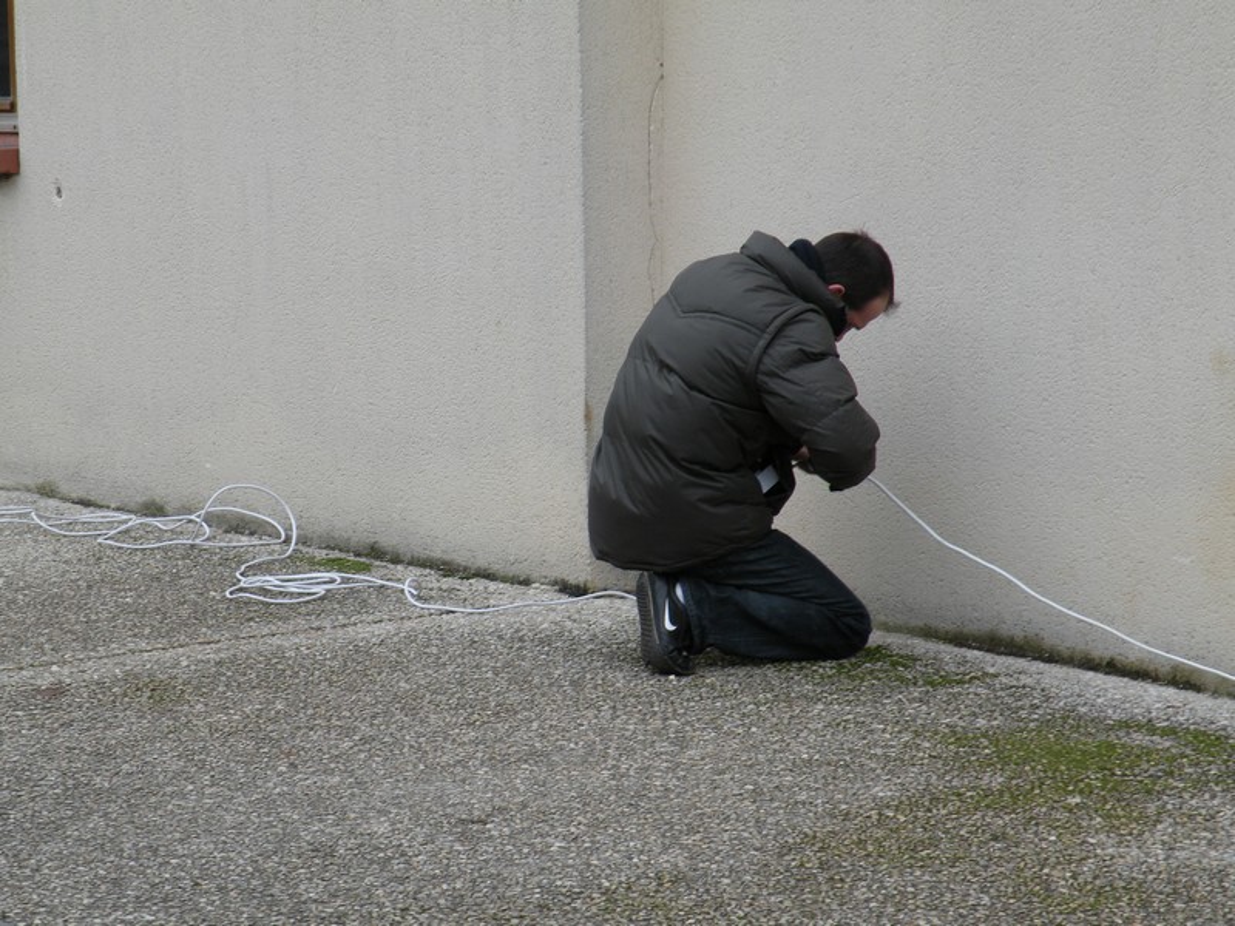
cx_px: 618
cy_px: 463
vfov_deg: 11.5
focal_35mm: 129
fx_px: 4602
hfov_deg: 15.3
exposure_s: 1/61
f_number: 4.5
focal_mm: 22.9
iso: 82
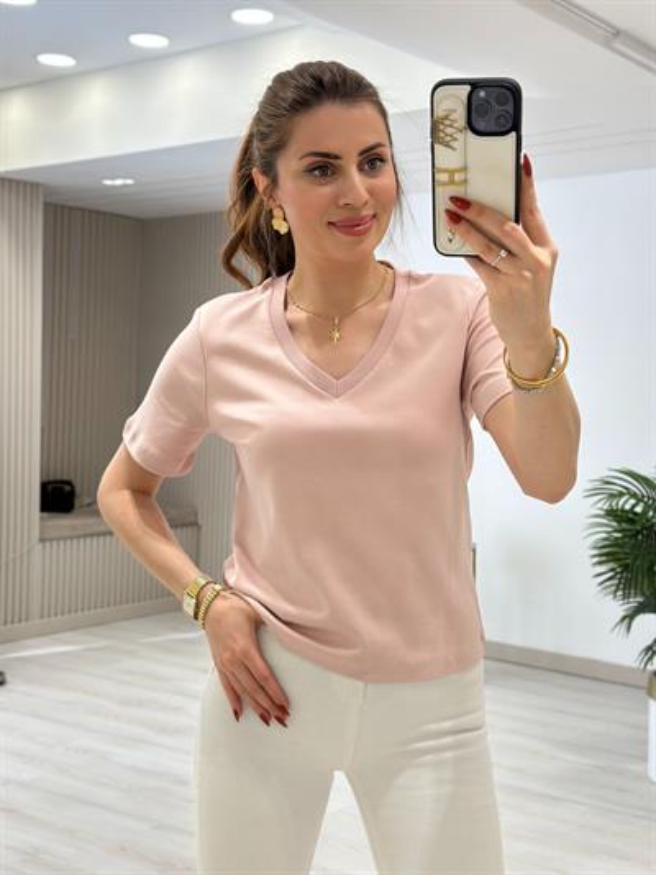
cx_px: 328
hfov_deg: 30.3
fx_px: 1212
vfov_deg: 39.6
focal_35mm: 48
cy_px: 438
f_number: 1.78
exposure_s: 1/239
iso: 80
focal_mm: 6.86
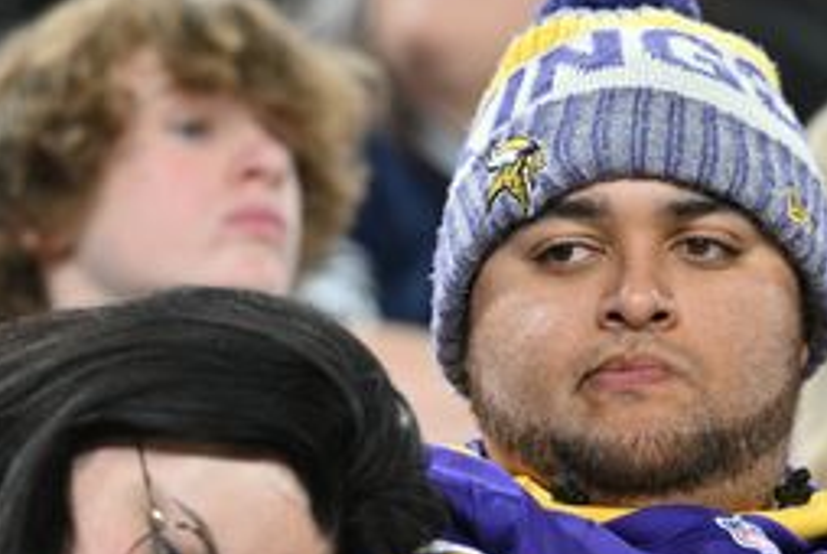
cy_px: 357
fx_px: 14489
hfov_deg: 3.3
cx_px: 573
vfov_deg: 2.2
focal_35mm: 630
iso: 1600
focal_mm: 400
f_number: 4.5
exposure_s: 1/400
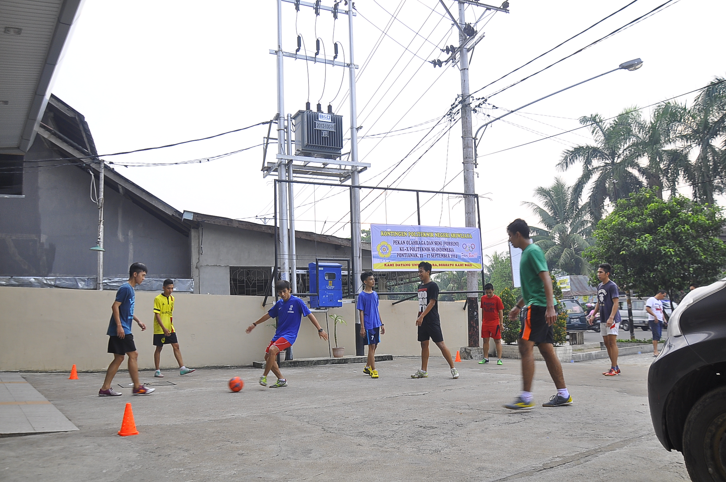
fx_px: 544
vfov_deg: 47.8
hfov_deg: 67.4
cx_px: 363
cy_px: 241
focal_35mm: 27
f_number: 6.3
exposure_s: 1/60
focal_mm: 18
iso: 250
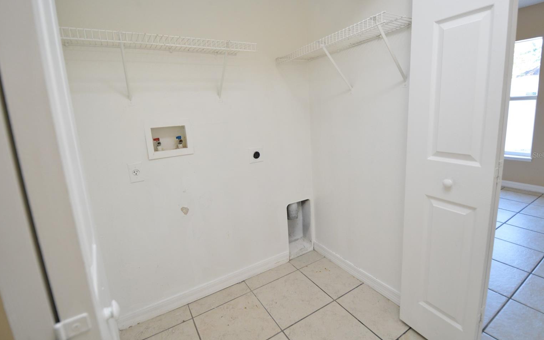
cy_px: 155
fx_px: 237
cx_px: 280
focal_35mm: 16
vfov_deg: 71.1
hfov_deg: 97.8
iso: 720
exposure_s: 1/60
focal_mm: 10
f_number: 3.5
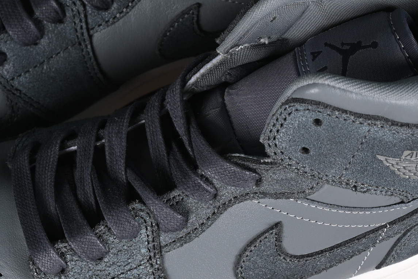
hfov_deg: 11.2
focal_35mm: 183
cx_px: 169
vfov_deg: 7.5
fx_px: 2125
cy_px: 91
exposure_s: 1/80
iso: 160
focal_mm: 50
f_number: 6.3
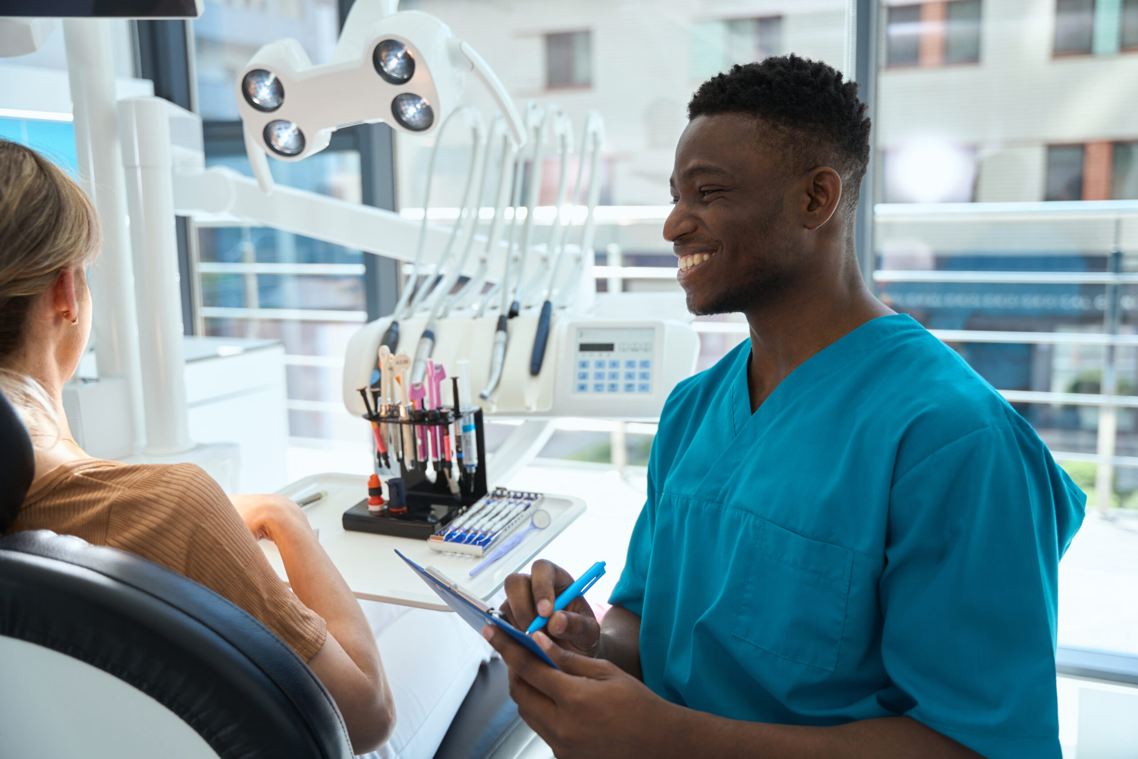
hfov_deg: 51.9
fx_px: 1170
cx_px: 569
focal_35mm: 37
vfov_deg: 35.9
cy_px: 380
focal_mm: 37
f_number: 2.8
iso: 320
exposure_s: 1/250
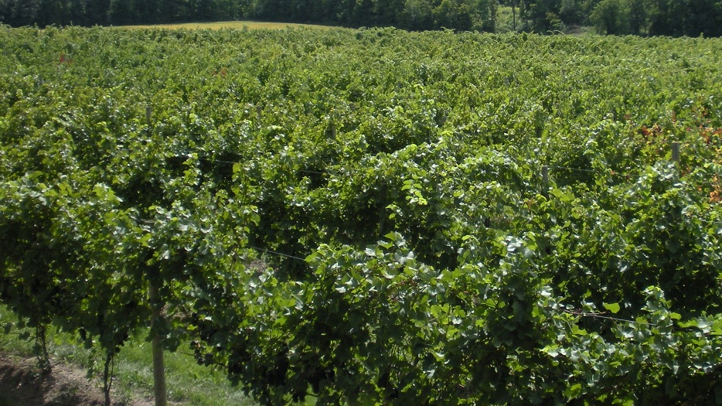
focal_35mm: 63
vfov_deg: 18.9
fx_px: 1206
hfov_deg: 32.7
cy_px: 92
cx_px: 536
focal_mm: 6.3
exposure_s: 1/758
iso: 64
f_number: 3.5
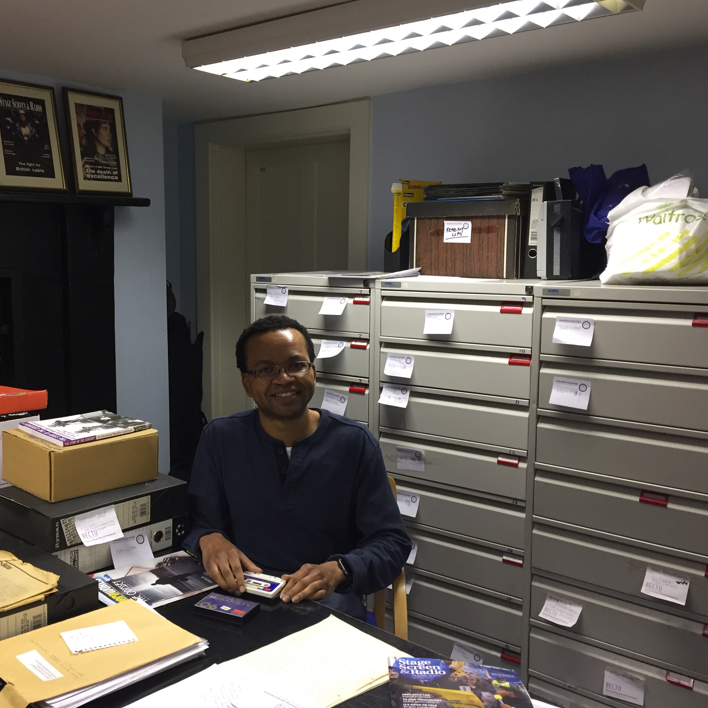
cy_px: 349
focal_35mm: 35
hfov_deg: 46.7
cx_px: 259
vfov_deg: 47.2
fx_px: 810
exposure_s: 1/33
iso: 80
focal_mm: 4.15
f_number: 2.2
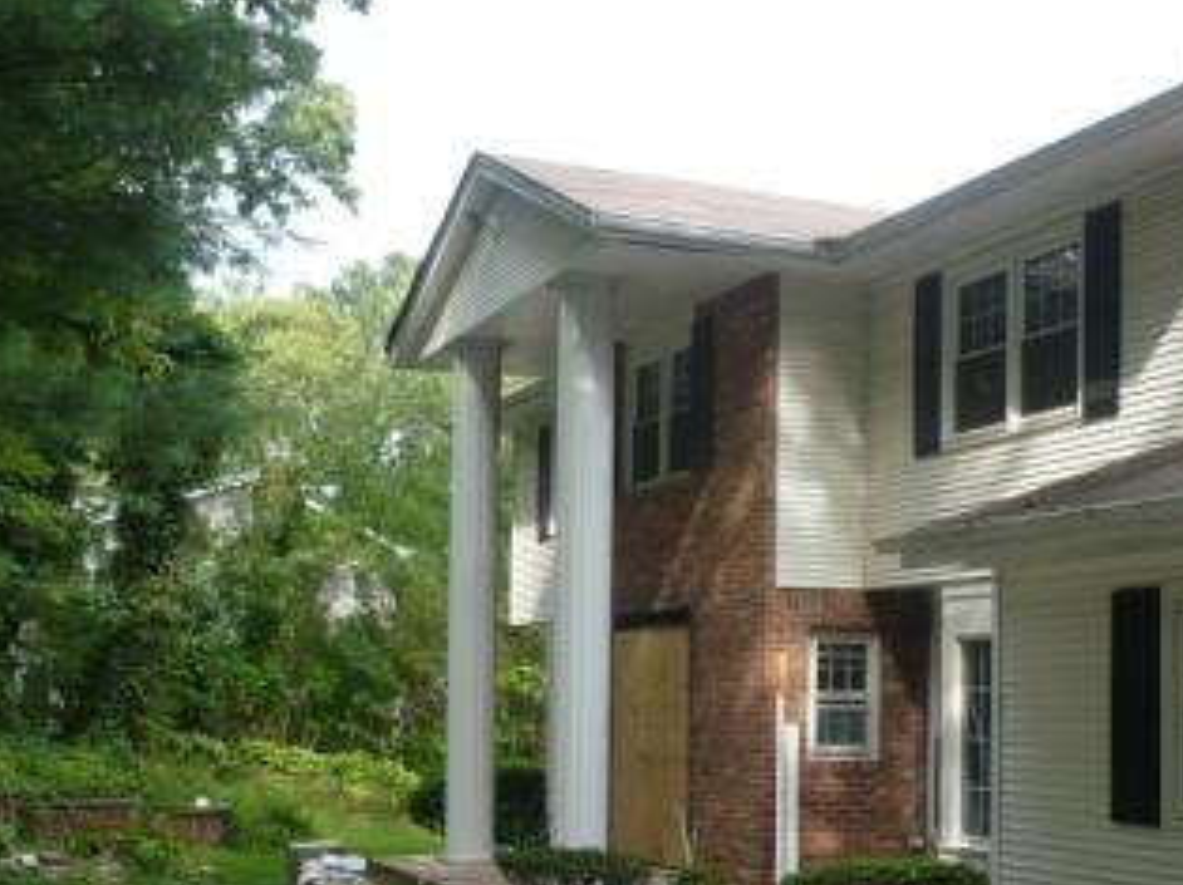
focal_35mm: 50
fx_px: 1707
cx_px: 750
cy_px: 618
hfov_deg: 37.9
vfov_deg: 28.8
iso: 100
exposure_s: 1/200
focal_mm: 5.8
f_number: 2.8
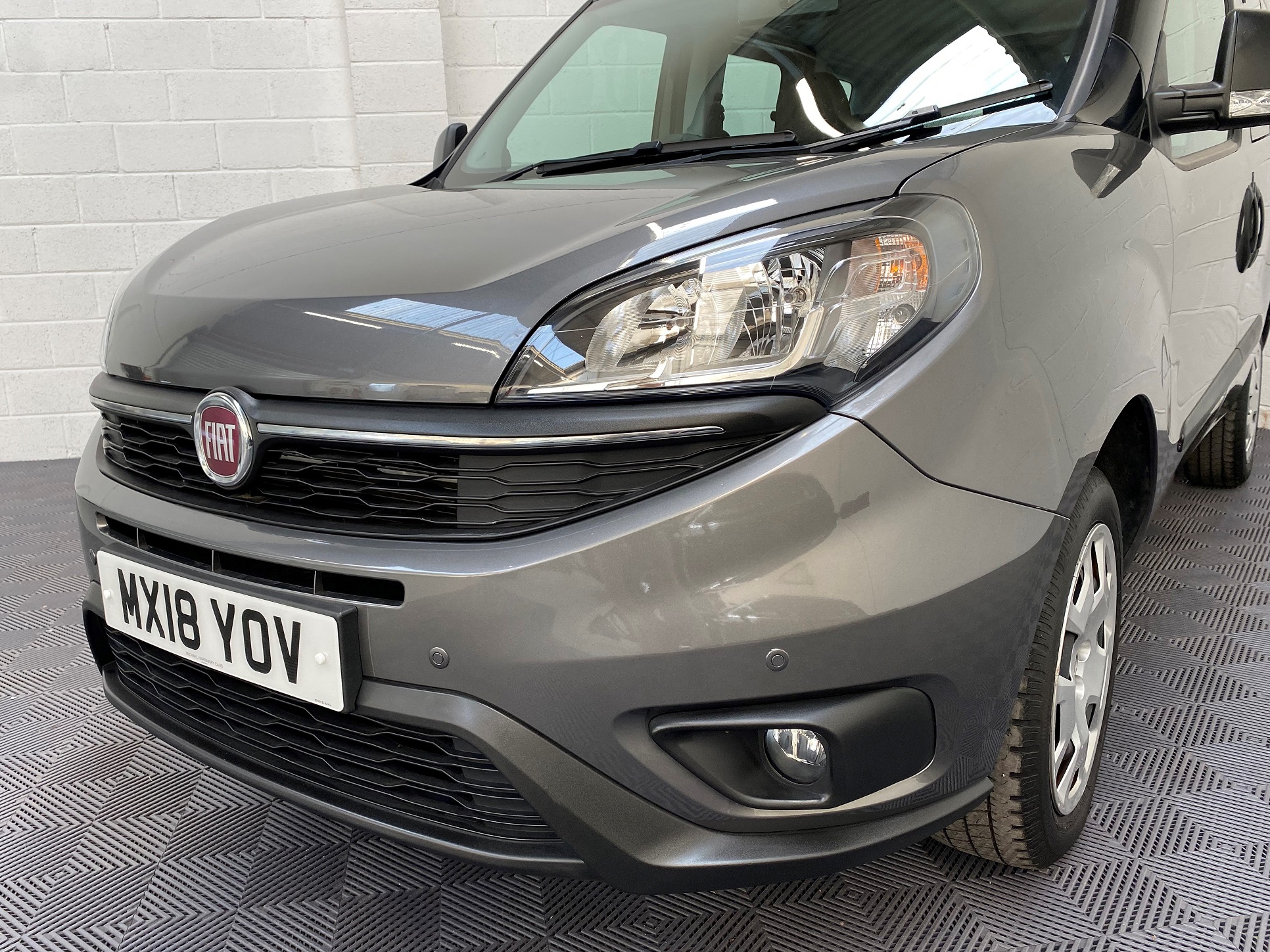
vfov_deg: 53.1
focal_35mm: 26
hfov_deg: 67.3
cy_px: 476
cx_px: 635
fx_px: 954
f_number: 1.8
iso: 64
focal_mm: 4.25
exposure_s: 1/100
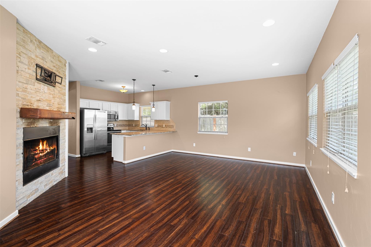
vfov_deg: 73.7
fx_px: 165
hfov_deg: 96.7
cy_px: 124
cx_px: 186
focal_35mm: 16
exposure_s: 1/2.5
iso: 400
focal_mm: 16
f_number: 8
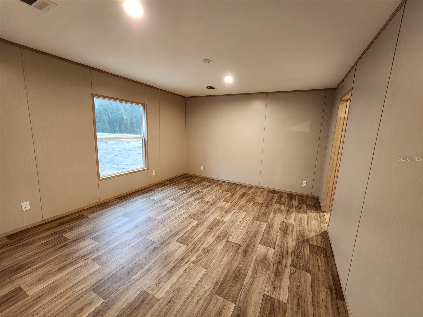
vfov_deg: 89.9
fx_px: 159
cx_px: 212
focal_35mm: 13
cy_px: 158
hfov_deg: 106.2
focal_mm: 2.2
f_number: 2.2
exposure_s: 1/30
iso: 320
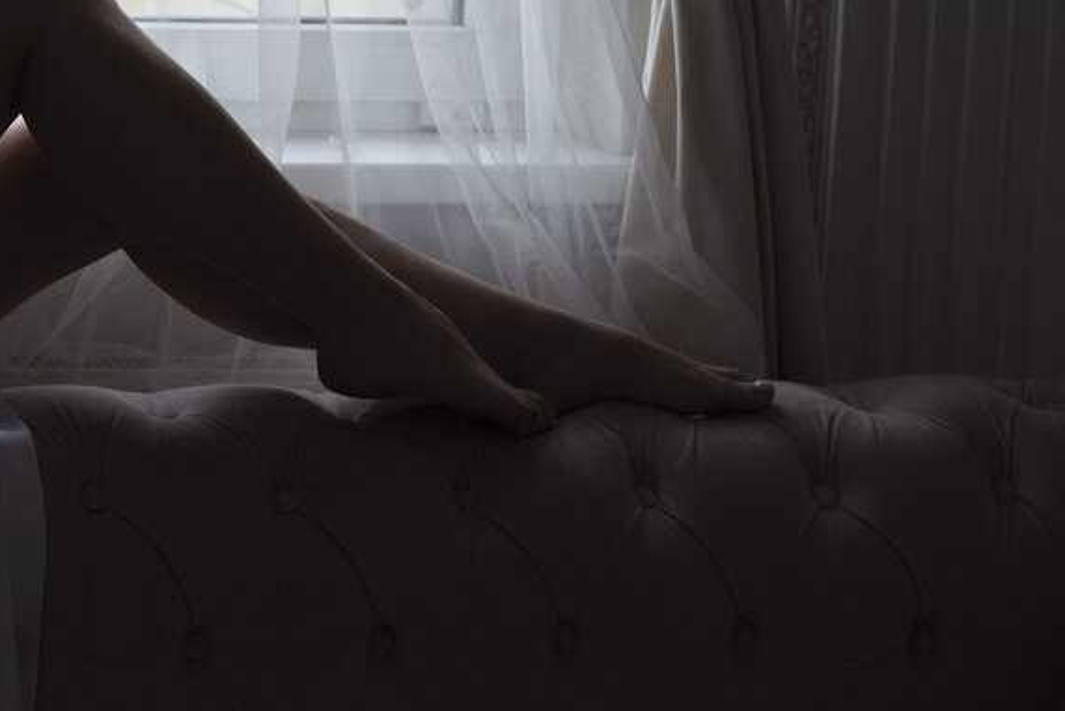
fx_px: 3107
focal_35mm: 105
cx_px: -52
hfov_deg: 18.8
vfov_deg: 12.9
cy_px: -2
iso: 1000
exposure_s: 1/100
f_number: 3.5
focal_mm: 50
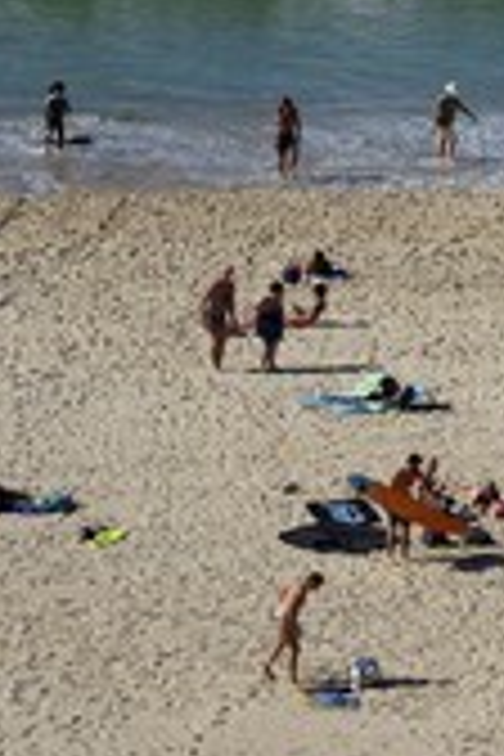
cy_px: 171
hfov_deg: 2.7
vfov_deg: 4.1
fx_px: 10478
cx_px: 720
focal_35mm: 499
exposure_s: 1/320
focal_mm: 200
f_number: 13
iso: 200
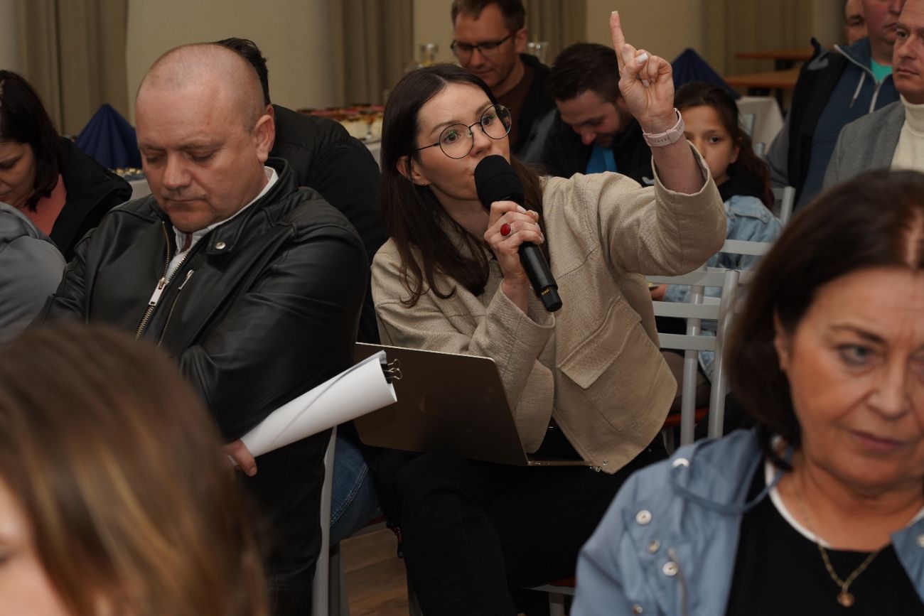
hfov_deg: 19.5
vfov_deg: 13.0
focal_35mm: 105
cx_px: 462
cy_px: 308
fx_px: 2695
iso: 1250
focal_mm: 105
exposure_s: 1/100
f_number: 8
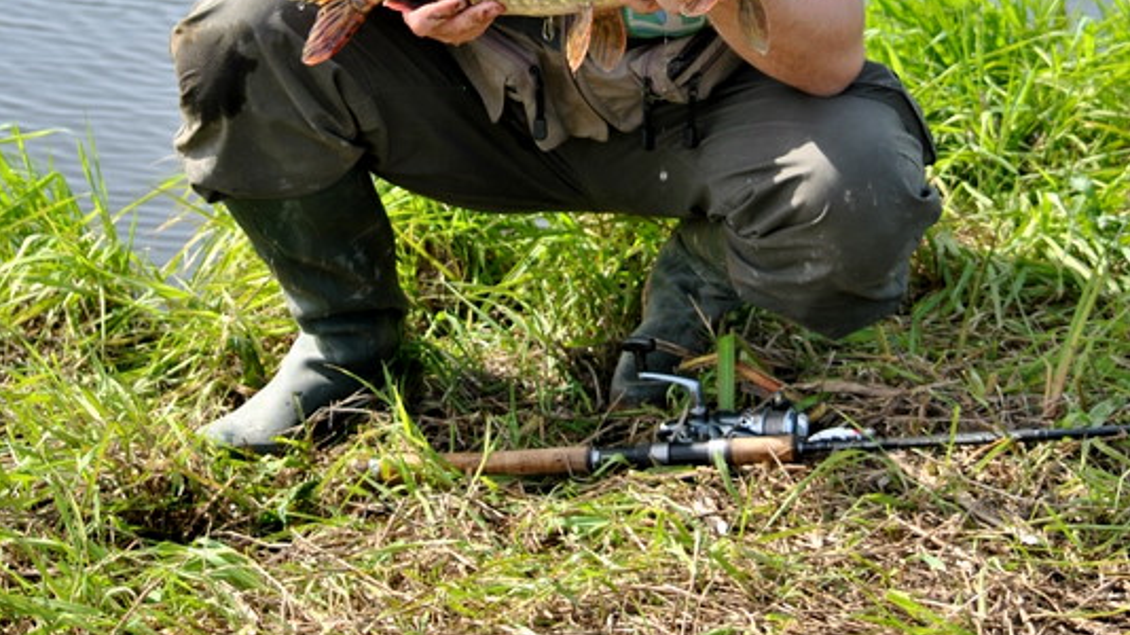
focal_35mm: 130
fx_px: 3888
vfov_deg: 9.3
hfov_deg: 16.5
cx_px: 565
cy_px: -15
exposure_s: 1/320
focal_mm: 55
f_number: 4.5
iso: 100
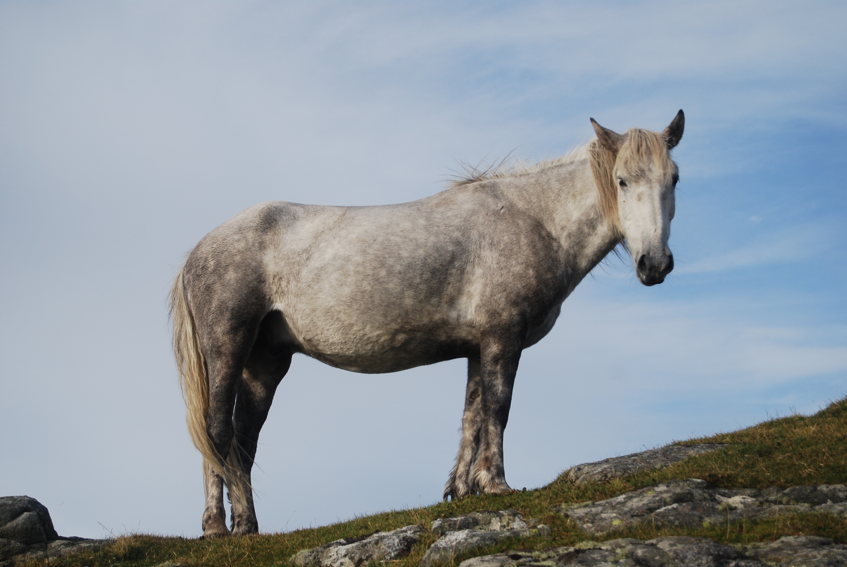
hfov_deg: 24.6
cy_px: 284
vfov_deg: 16.6
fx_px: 1943
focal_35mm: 82
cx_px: 424
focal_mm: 55
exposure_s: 1/800
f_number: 5.6
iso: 200
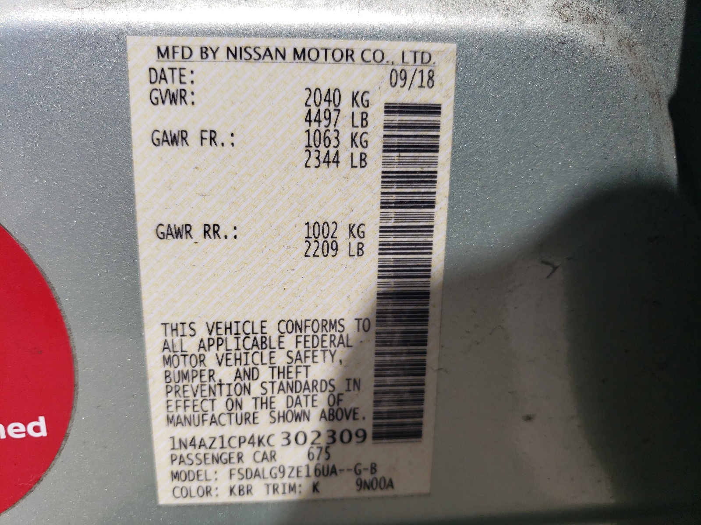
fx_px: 527
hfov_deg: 67.3
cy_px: 262
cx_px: 350
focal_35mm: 26
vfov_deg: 53.1
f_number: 1.5
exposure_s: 1/10000
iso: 50
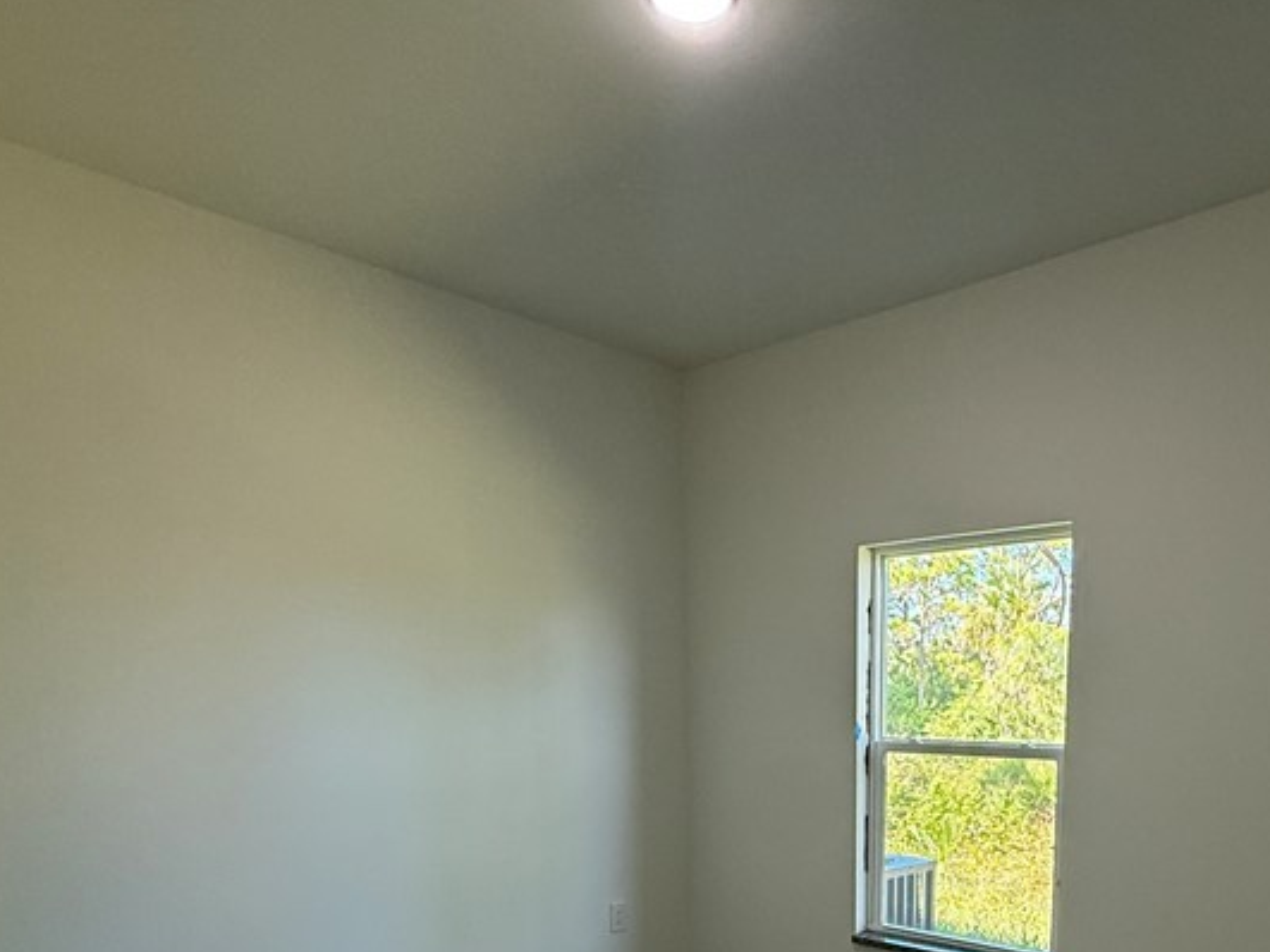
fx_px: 990
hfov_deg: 63.7
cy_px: 825
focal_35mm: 27
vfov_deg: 47.1
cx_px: 847
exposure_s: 1/120
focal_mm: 2.22
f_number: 2.2
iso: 160
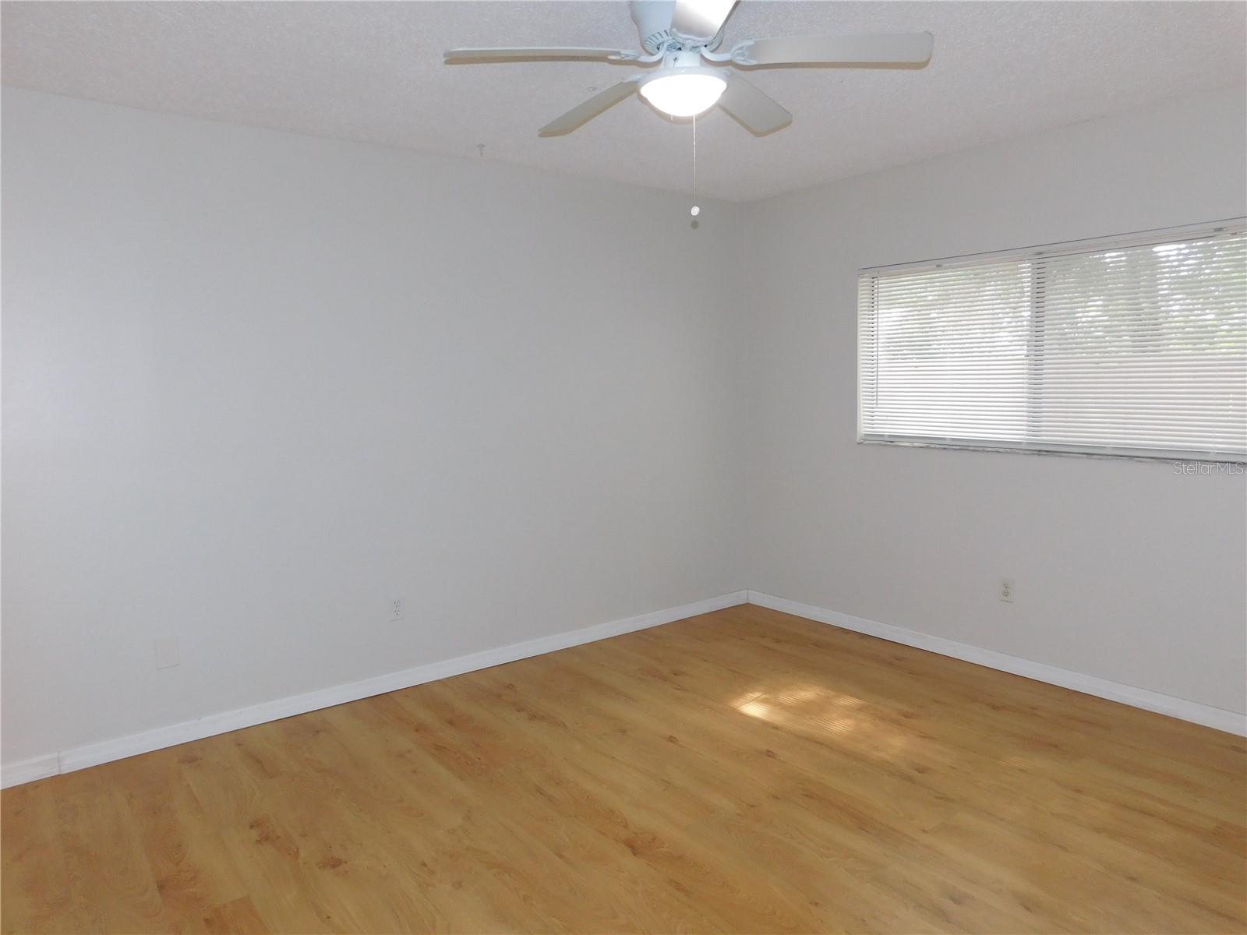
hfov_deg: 73.9
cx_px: 624
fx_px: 829
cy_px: 468
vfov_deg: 58.9
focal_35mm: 23
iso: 200
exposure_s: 1/30
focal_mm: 4
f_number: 3
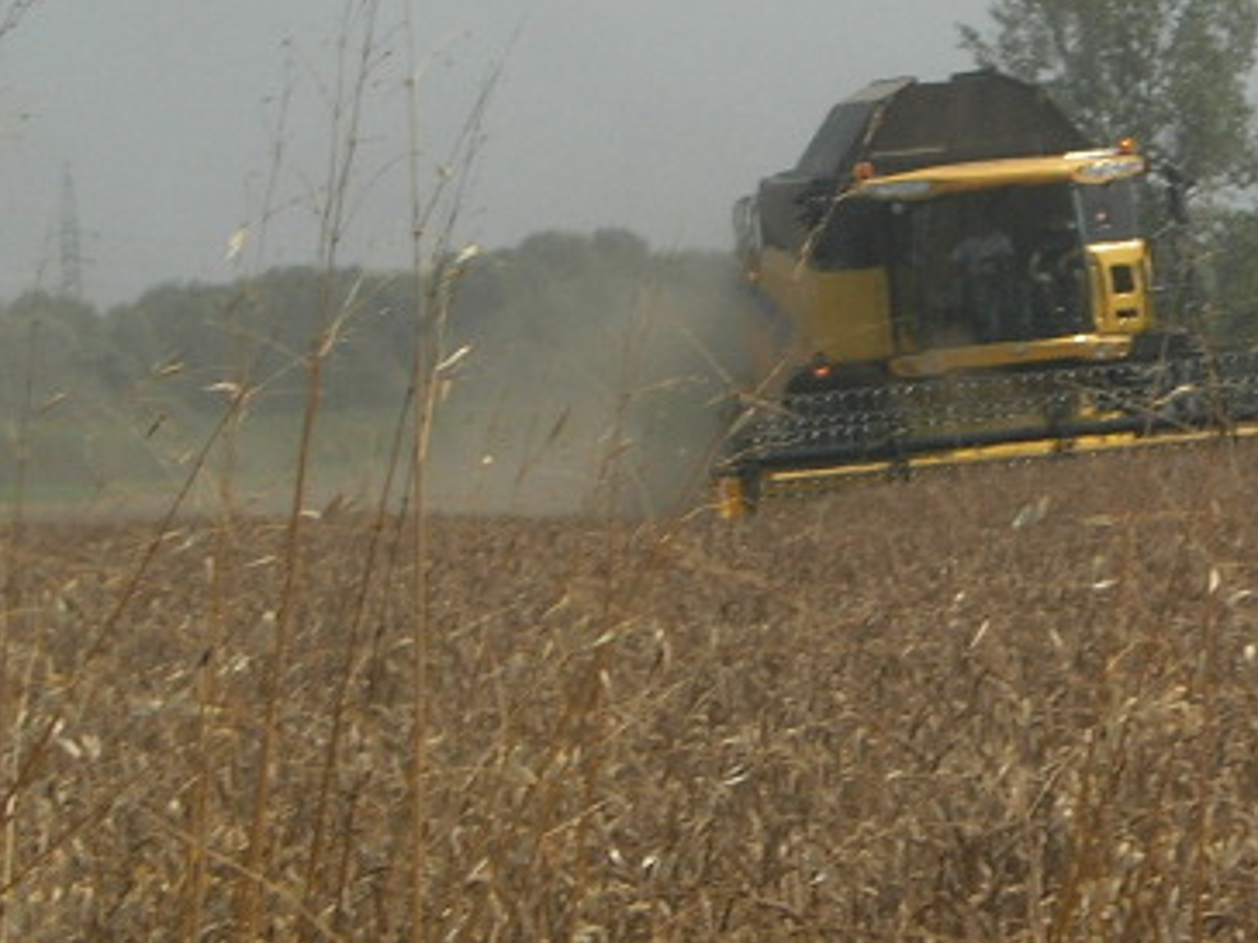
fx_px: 11557
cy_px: 187
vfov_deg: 4.7
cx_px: 1096
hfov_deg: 6.2
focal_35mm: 318
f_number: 8.2
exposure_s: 1/300
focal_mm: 23.4
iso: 64
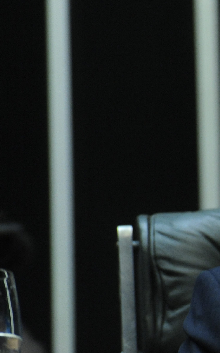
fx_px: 5123
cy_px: 208
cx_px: 439
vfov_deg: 3.9
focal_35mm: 534
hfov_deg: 2.5
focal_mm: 200
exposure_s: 1/60
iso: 2000
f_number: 5.6
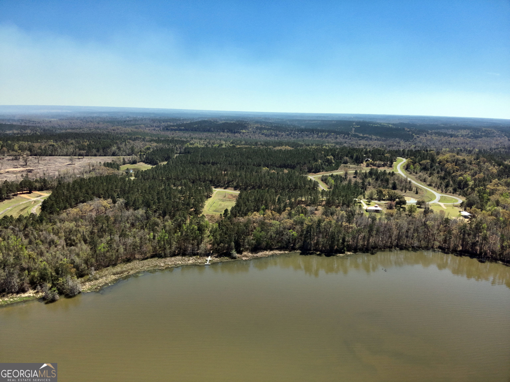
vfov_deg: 56.8
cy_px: 191
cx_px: 255
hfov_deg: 71.6
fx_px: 354
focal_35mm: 24
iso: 100
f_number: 2.8
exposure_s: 1/1250
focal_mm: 4.4
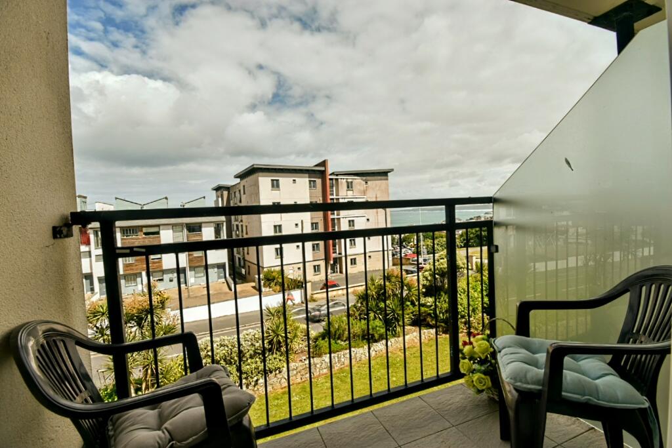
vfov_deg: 77.3
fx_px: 280
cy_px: 224
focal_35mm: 15
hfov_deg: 100.4
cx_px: 336
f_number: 10
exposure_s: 1/200
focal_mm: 10
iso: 100
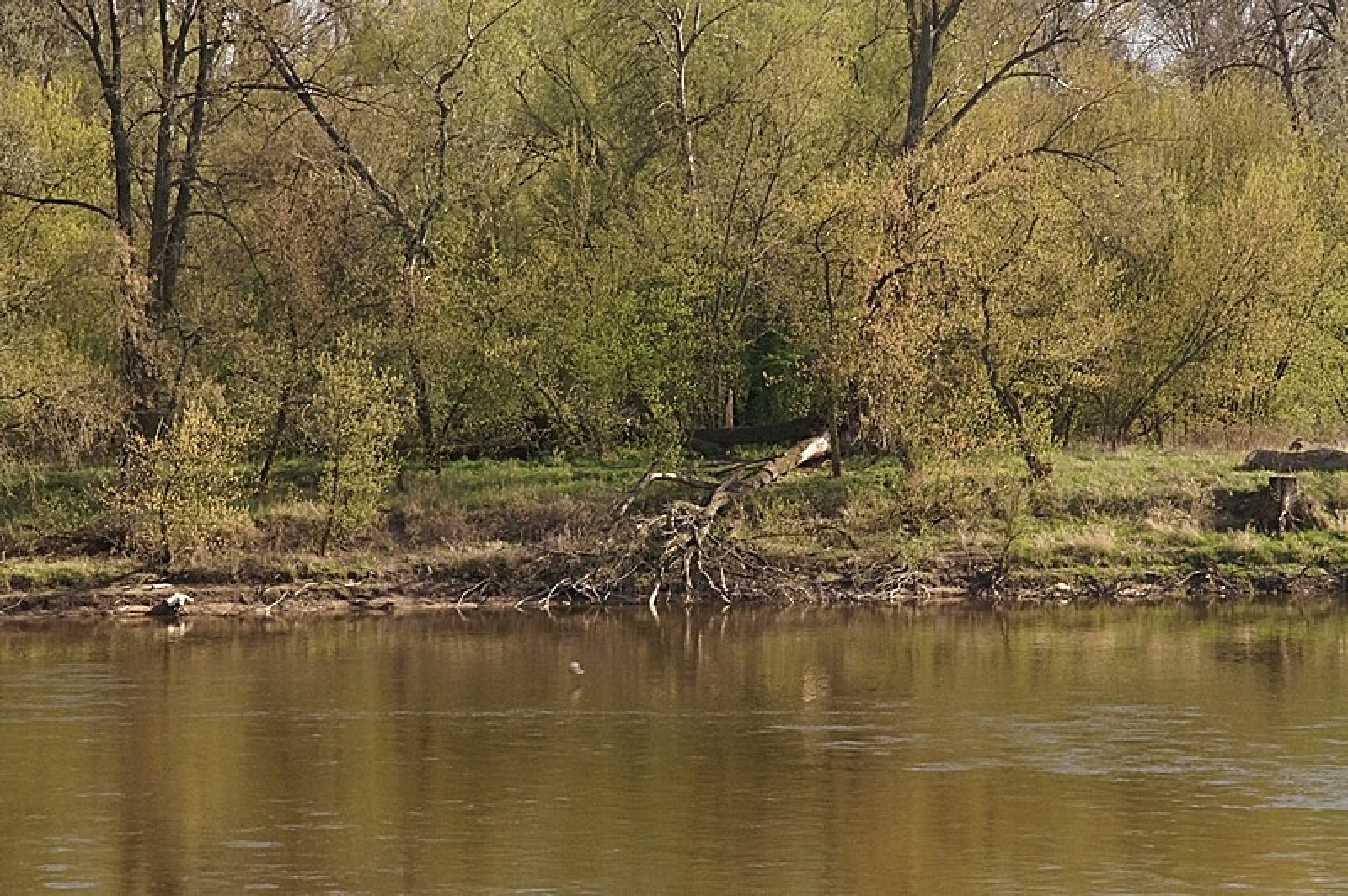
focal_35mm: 157
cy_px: 448
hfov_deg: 13.1
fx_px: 5874
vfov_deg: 8.7
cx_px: 674
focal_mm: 105
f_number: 36
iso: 800
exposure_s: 1/60
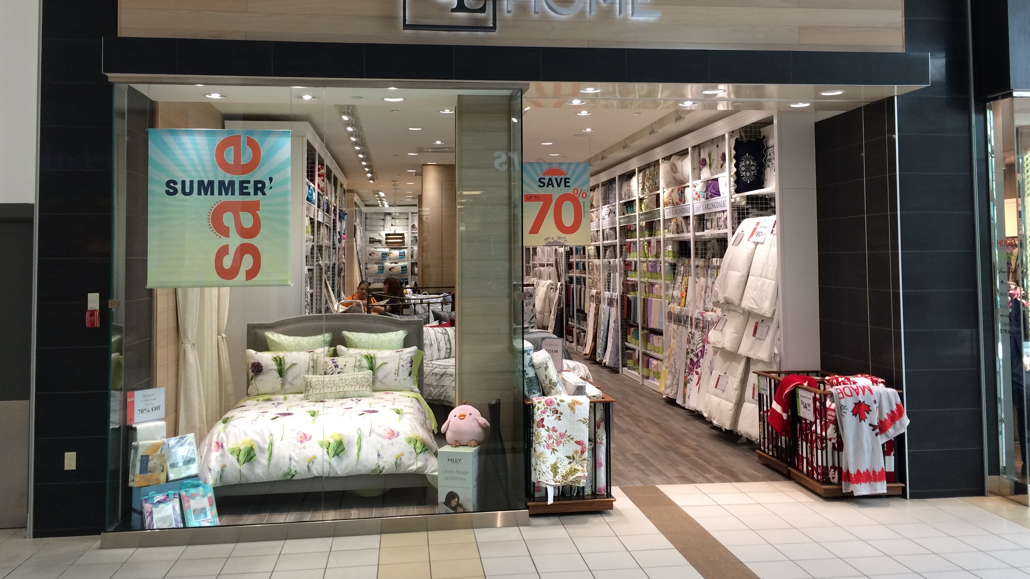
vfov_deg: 36.5
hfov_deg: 61.0
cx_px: 518
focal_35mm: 32
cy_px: 216
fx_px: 874
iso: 40
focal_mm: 4.15
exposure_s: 1/40
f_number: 2.2
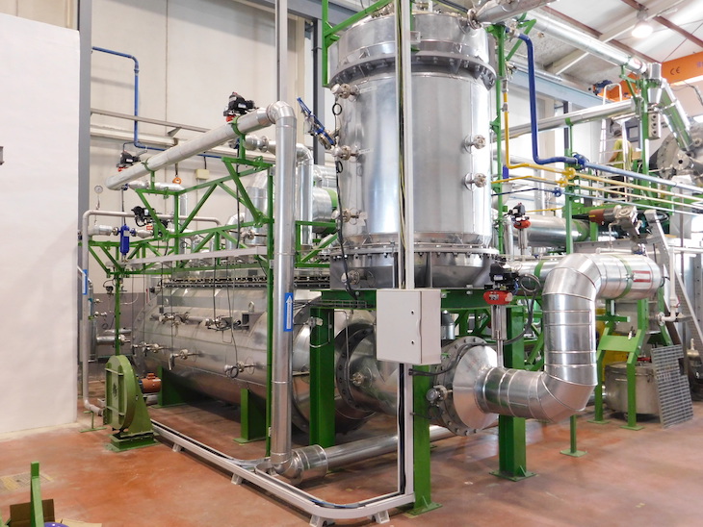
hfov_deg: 59.9
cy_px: 264
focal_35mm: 30
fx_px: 609
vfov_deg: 46.8
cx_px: 352
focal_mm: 5.3
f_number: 3.2
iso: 400
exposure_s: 1/20
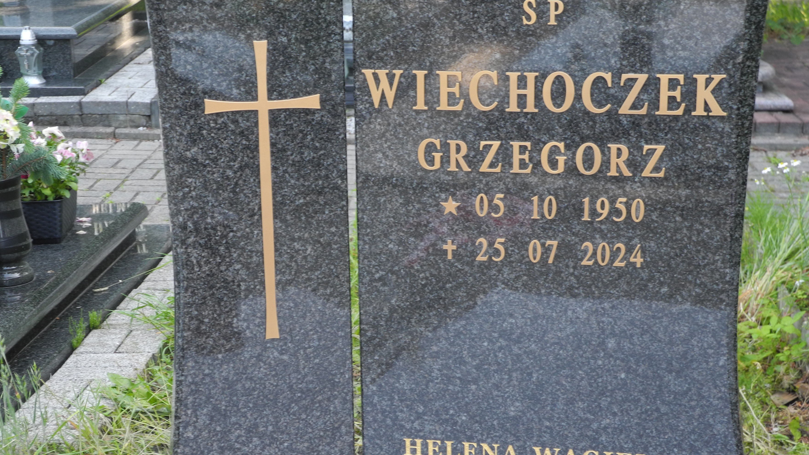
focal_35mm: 77
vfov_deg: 15.7
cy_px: 300
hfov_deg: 27.5
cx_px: 394
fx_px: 1652
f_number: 4
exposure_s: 1/60
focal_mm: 14.5
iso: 100
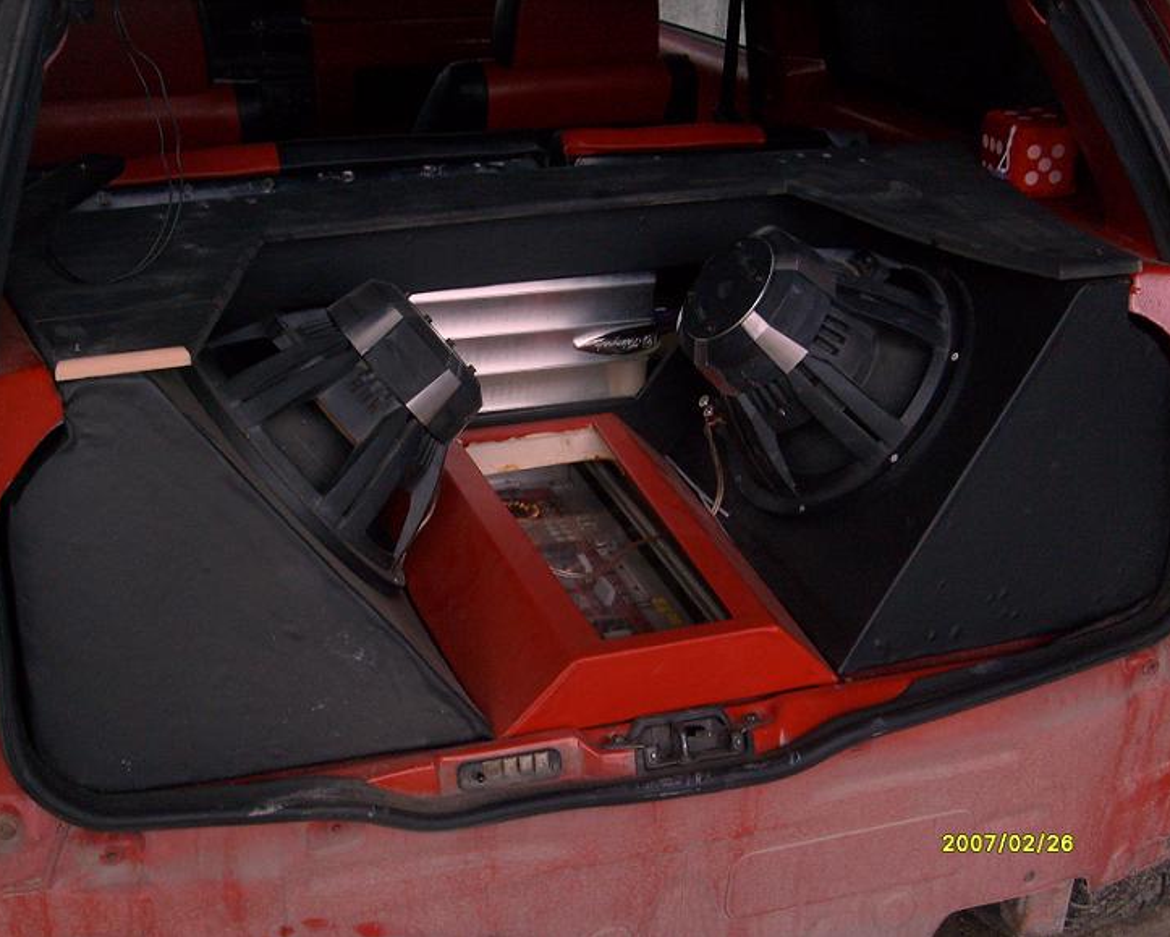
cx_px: 566
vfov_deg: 33.5
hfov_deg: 41.1
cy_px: 469
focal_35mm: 45
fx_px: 1559
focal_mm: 7.2
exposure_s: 1/30
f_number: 3
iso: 100
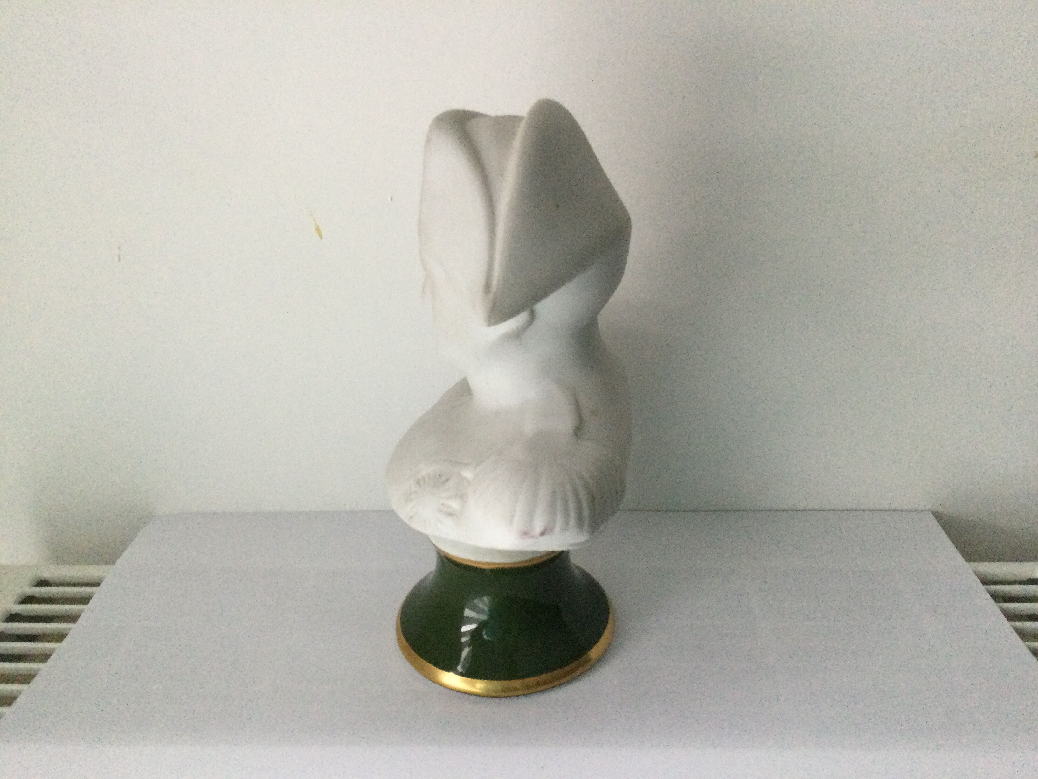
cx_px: 519
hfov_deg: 58.4
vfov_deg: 45.4
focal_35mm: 31
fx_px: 930
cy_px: 390
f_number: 2.4
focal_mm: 3.3
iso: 200
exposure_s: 1/25
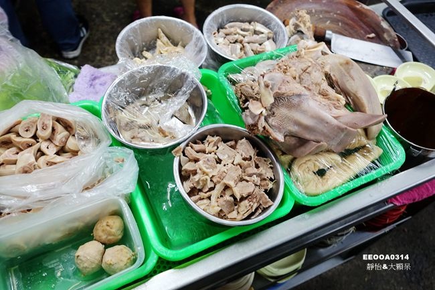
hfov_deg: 63.7
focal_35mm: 29
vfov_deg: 44.9
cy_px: 145
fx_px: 350
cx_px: 218
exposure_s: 1/30
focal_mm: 10.6
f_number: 2.5
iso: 500
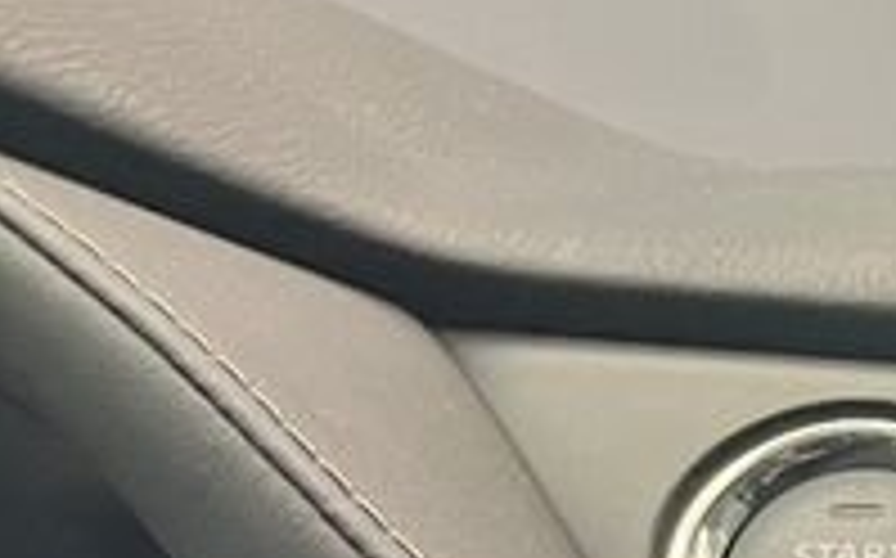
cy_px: 1562
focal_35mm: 142
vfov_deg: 8.1
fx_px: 3465
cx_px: 2224
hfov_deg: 11.7
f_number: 1.6
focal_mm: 5.1
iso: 500
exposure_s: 1/56
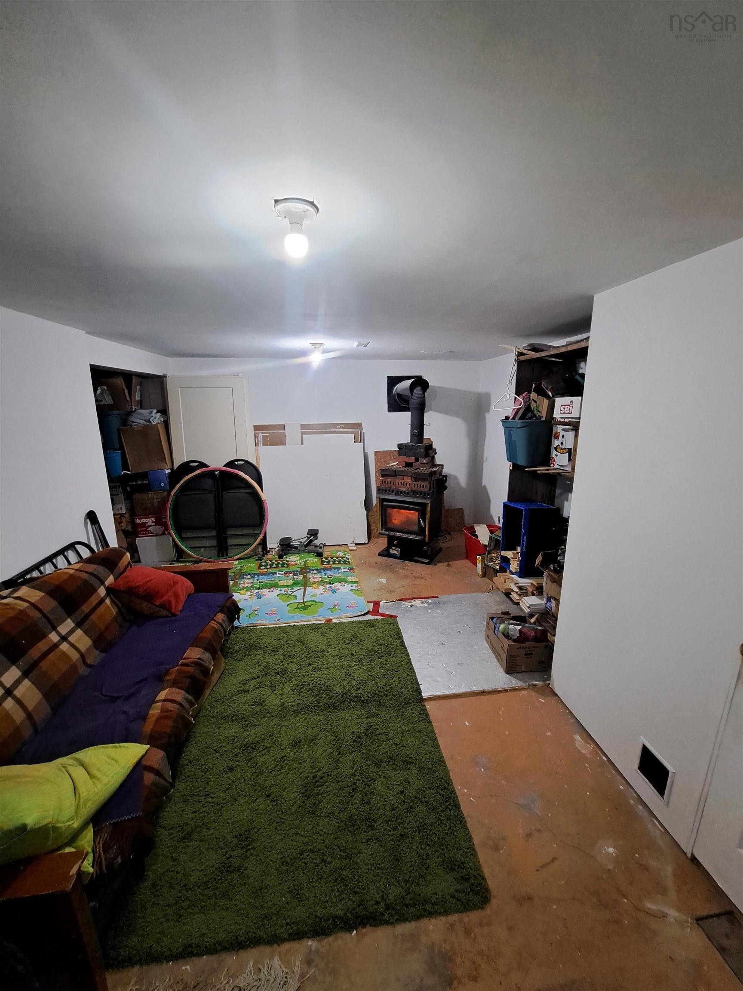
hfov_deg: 89.9
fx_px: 372
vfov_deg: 106.2
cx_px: 372
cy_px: 496
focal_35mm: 13
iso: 200
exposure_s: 1/40
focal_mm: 1.74
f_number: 2.2
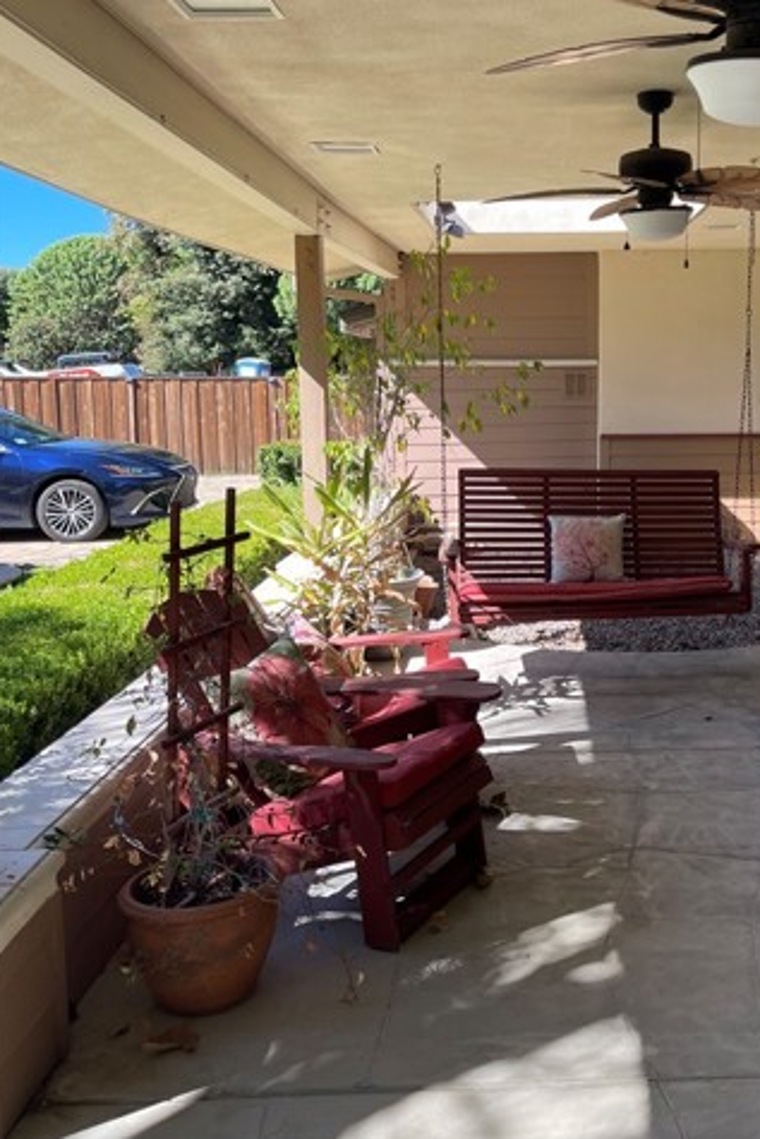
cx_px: 563
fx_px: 1107
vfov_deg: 54.3
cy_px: 499
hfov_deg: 37.0
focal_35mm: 35
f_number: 1.6
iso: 32
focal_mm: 5.1
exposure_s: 1/478
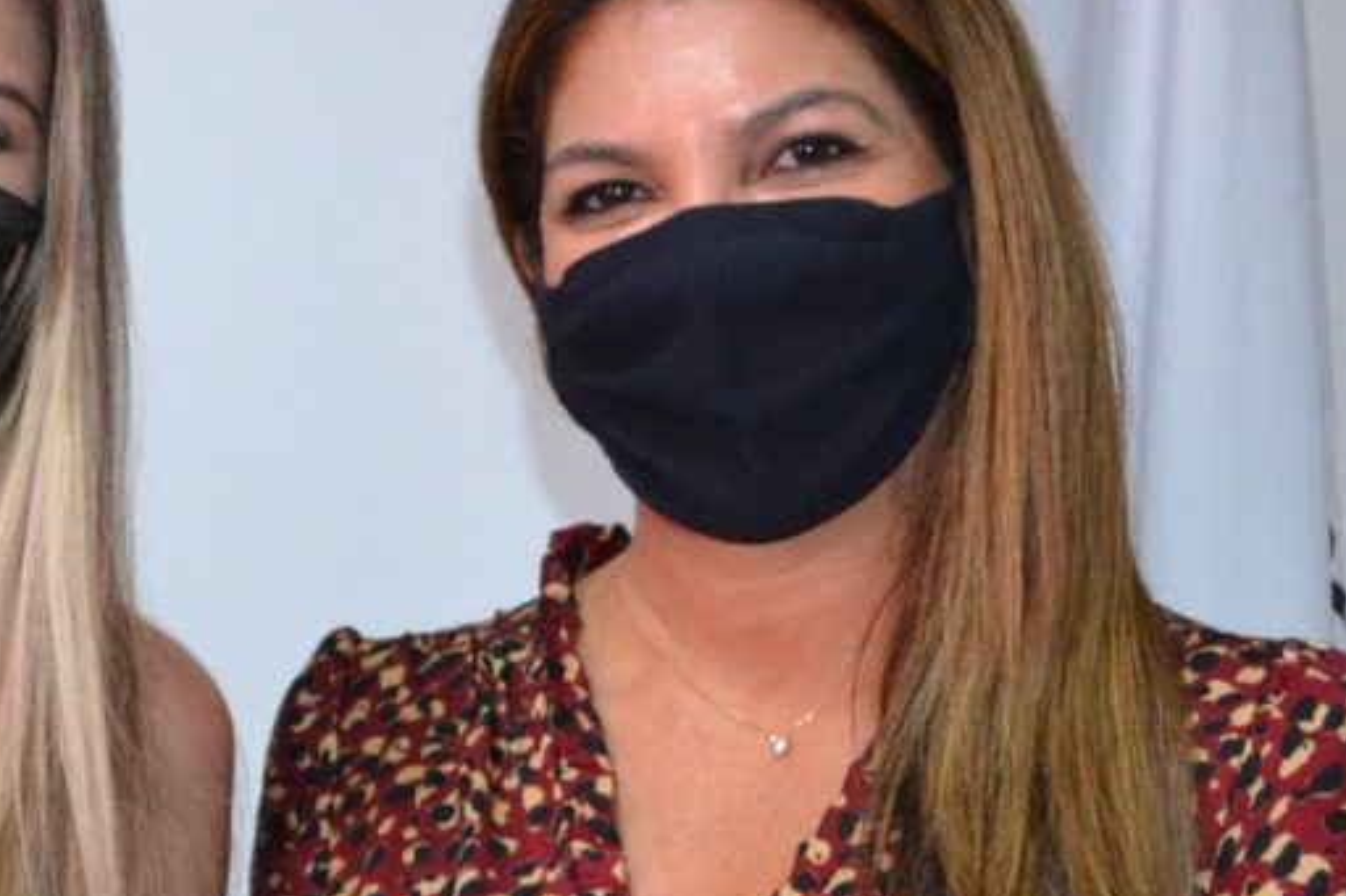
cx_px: -58
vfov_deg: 14.1
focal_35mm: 95
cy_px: 967
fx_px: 3551
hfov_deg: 20.6
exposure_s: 1/60
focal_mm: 20
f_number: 3.8
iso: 1000
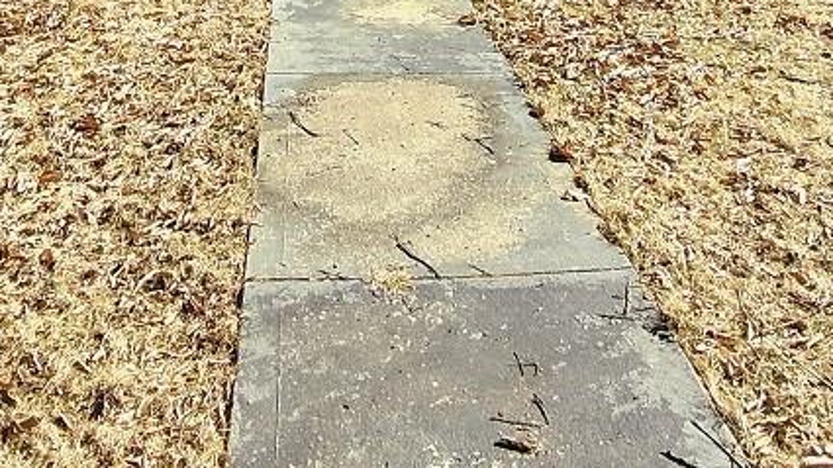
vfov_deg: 22.5
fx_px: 928
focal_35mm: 42
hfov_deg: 48.3
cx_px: 370
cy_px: -260
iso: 40
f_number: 2.2
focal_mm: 1.64
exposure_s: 1/1111
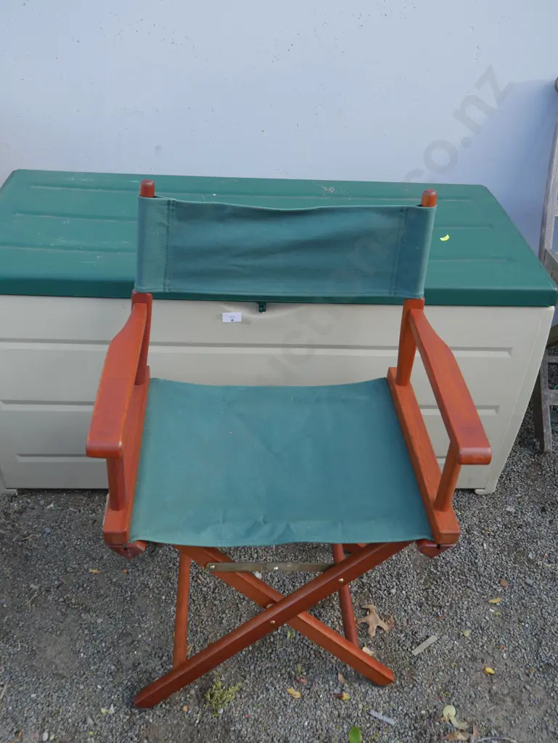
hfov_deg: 44.2
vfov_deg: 56.8
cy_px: 372
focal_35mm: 32
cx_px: 279
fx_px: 687
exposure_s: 1/160
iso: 200
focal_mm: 16
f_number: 4.5
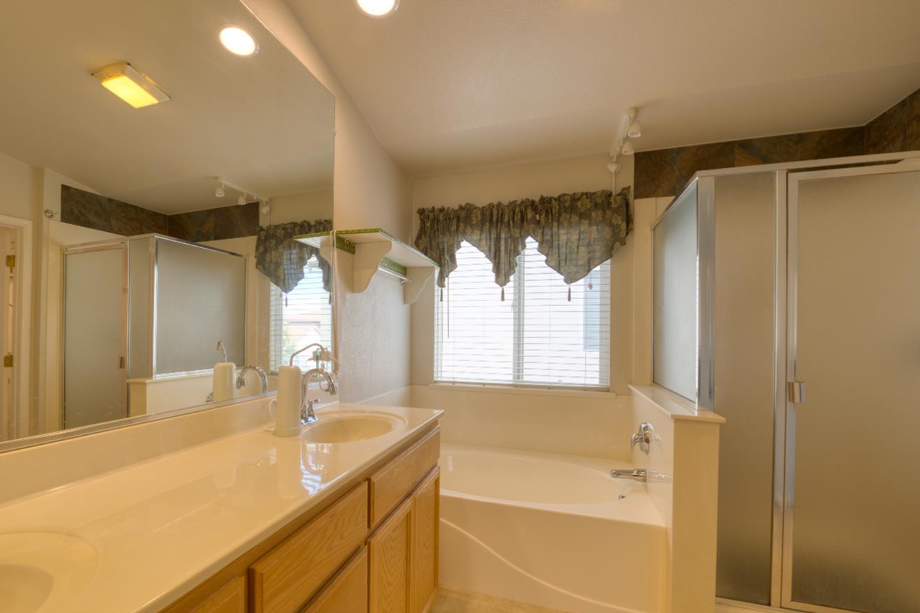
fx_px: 409
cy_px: 346
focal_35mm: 16
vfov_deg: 73.4
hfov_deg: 96.1
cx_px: 396
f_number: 10
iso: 400
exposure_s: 1/50
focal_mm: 14
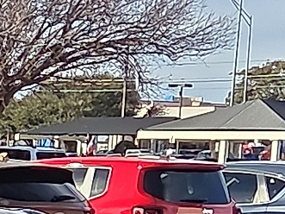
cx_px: -317
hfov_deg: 7.4
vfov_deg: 5.6
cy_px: 487
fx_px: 2107
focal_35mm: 256
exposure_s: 1/1250
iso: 25
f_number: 1.8
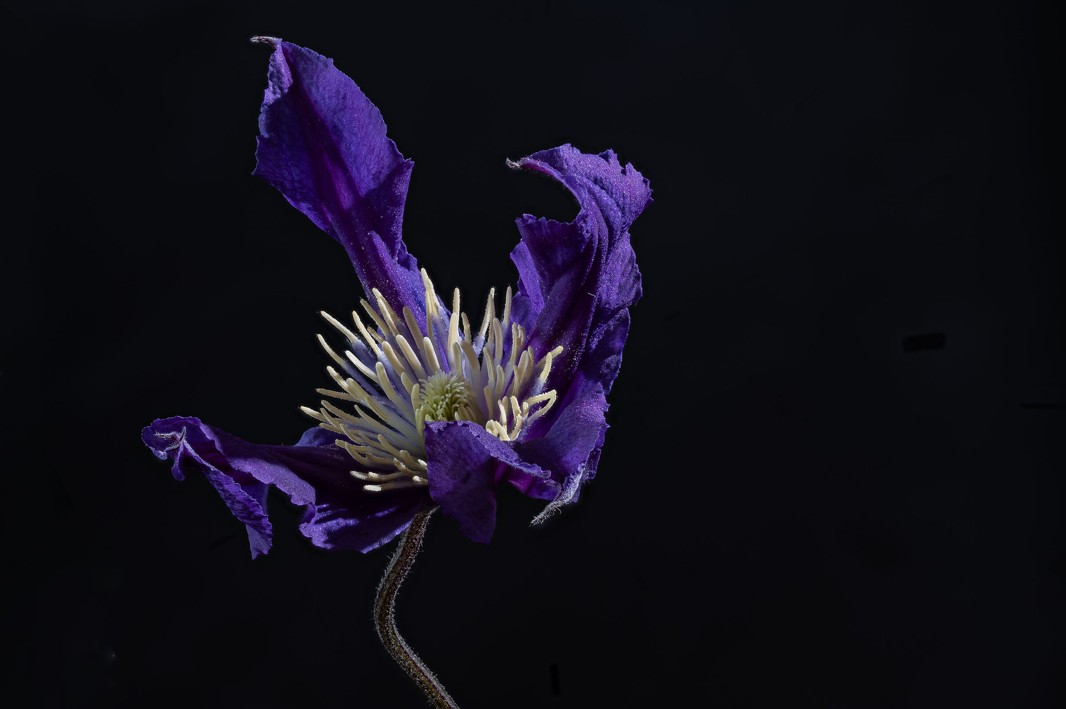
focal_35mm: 105
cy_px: 354
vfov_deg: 13.0
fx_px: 3107
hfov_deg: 19.5
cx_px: 533
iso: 100
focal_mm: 105
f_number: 14
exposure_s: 1/1.67
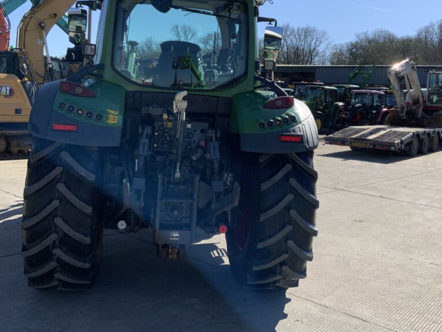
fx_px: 498
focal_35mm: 39
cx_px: 227
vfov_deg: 36.6
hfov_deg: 47.9
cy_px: 124
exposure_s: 1/1848
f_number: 1.8
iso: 16
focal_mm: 3
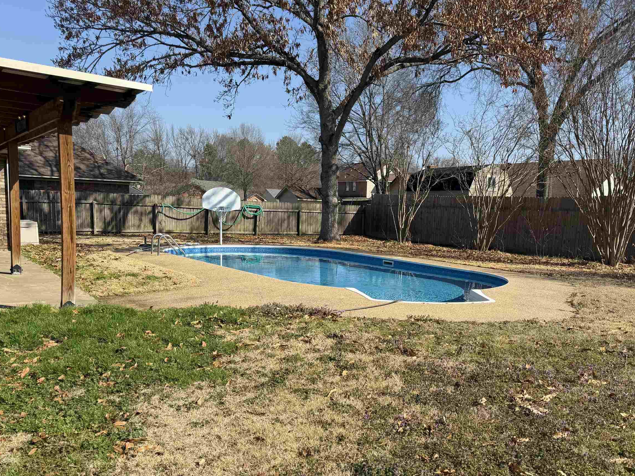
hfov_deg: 56.5
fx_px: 587
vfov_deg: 43.9
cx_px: 367
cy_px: 287
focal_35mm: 32
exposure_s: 1/3759
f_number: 1.78
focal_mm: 6.76
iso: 80
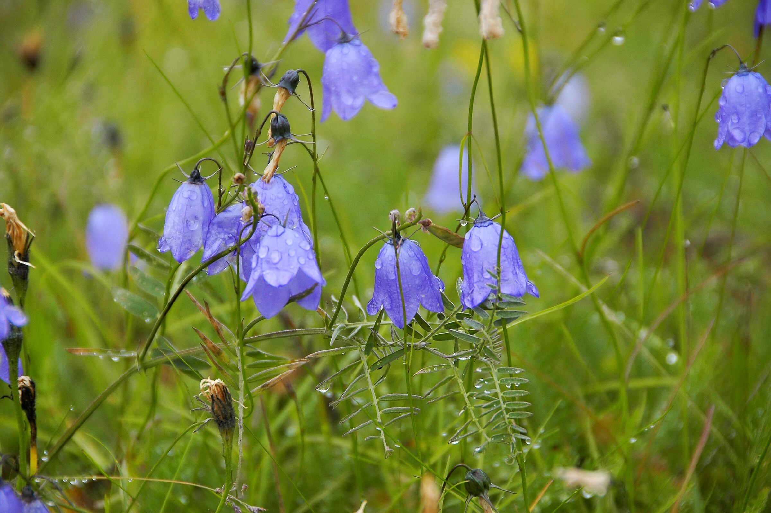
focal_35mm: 300
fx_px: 6420
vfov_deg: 4.6
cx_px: 386
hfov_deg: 6.9
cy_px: 256
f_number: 5.6
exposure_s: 1/50
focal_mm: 200
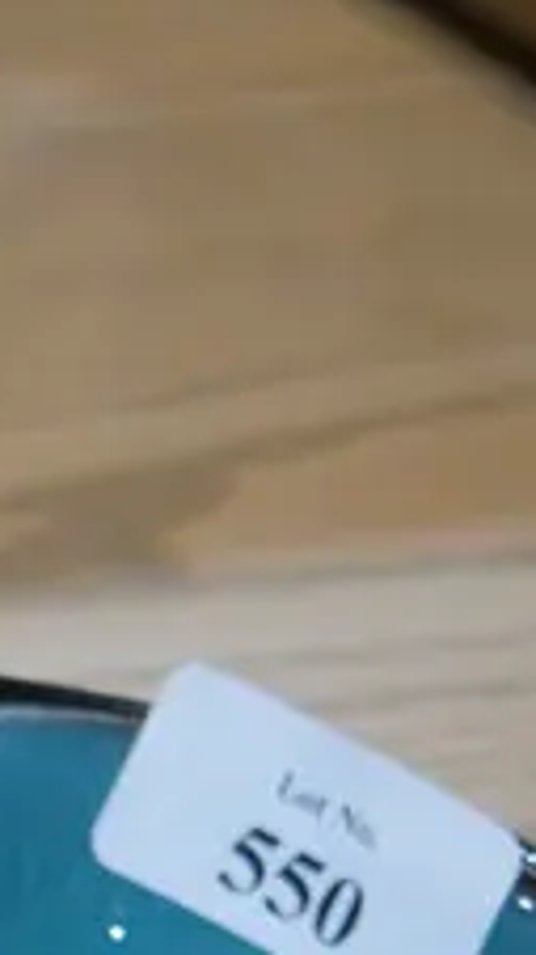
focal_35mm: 178
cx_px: -1017
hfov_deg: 6.3
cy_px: 881
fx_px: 4501
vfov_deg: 12.0
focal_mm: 18
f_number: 4
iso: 400
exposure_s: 1/60
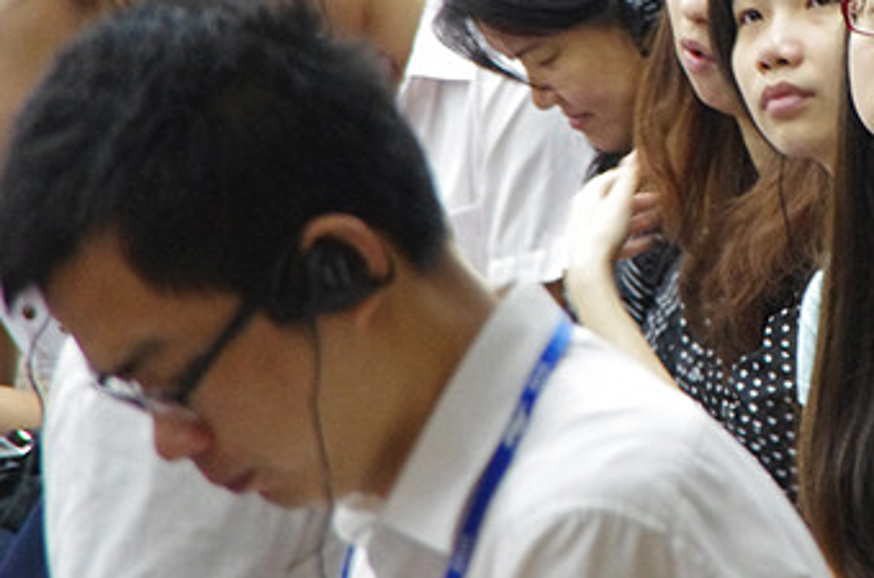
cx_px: 918
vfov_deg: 2.9
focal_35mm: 476
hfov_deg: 4.3
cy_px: 32
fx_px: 11533
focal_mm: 135
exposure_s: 1/40
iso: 3200
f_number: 5.6
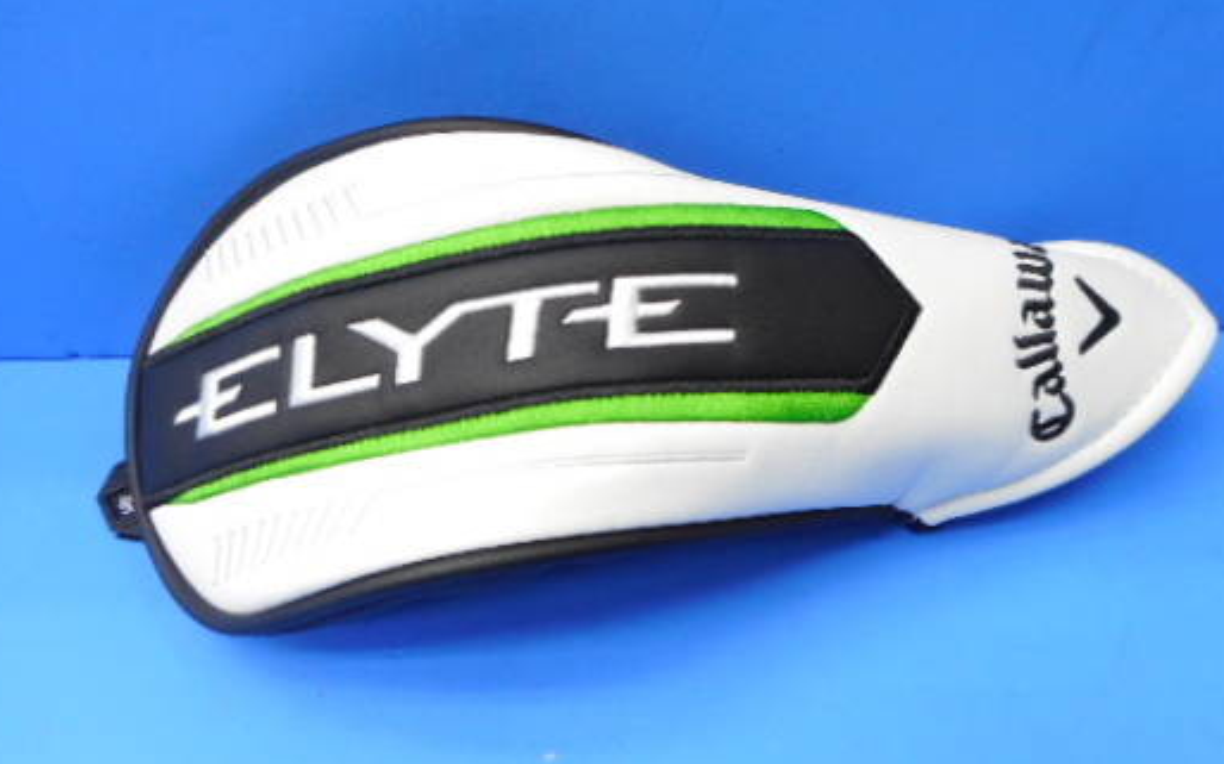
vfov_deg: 38.3
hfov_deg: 58.1
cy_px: 374
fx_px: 1101
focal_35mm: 33
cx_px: 650
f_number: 3.7
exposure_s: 1/30
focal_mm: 4.5
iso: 140
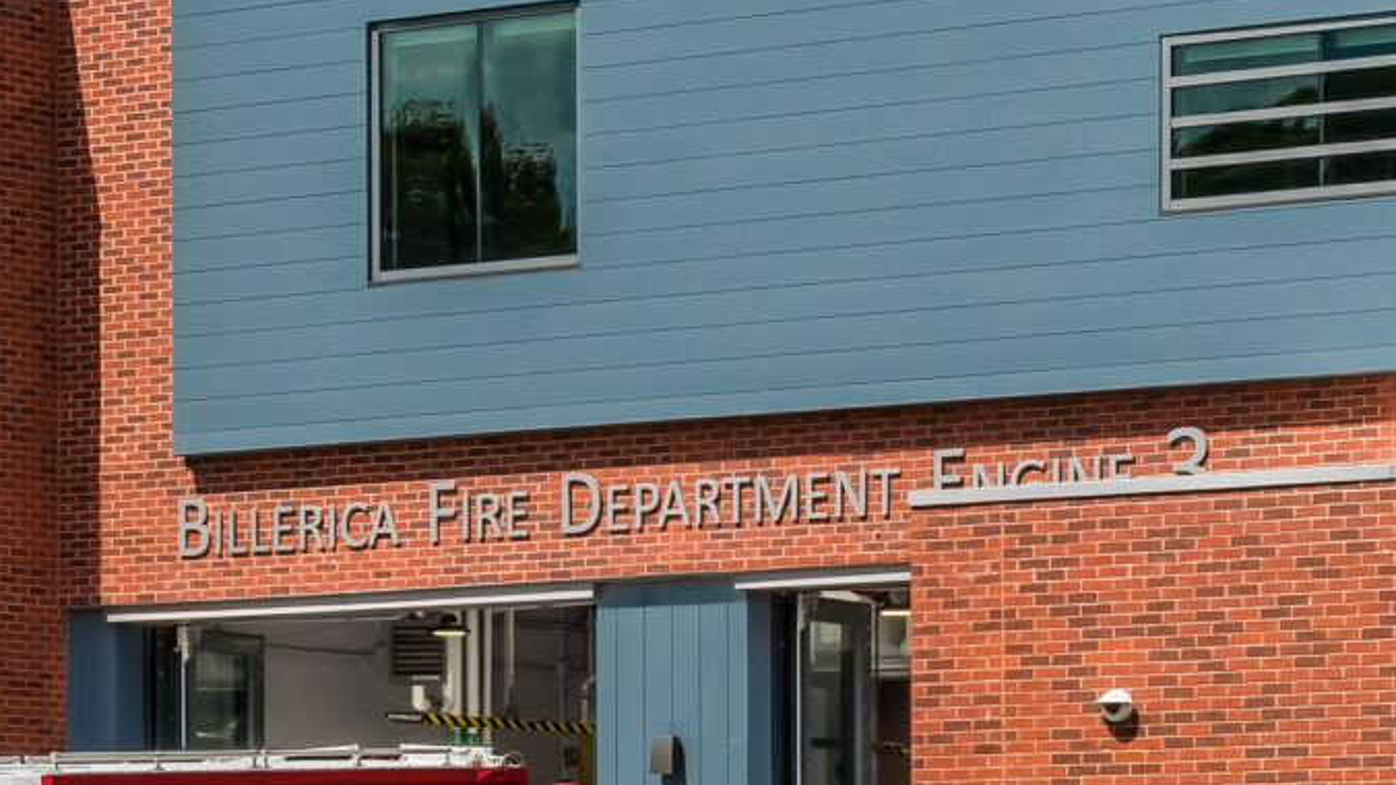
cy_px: 239
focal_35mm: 127
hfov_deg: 16.7
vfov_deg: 9.5
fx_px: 4700
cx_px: 1165
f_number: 16
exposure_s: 1/320
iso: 400
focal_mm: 32
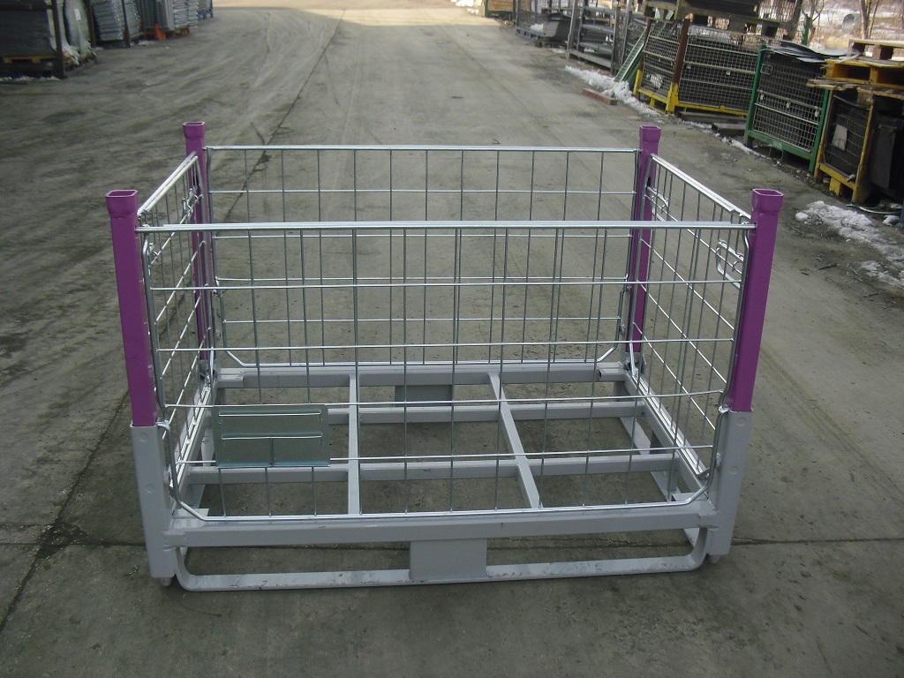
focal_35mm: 36
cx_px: 452
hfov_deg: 51.4
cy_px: 339
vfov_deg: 39.7
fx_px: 940
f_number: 3.1
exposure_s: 1/400
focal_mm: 6.3
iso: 80
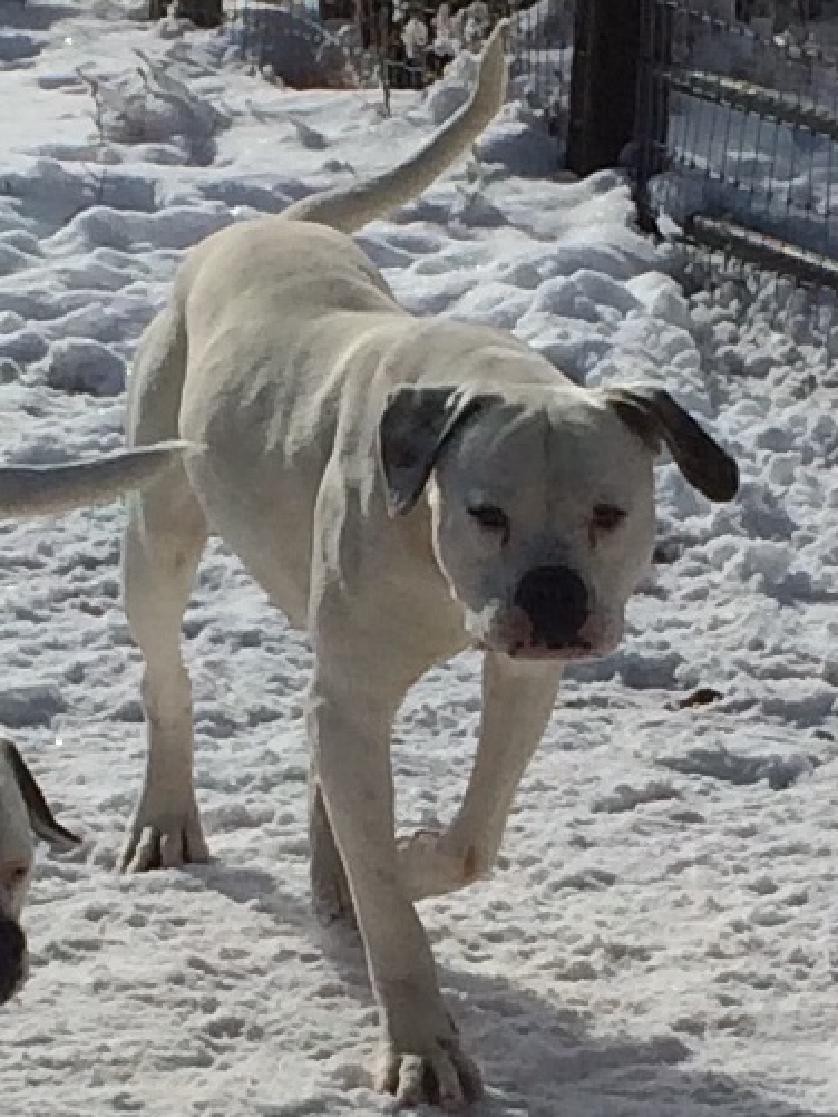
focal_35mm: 30
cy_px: 558
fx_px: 968
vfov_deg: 60.0
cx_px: 419
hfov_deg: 46.8
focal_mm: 4.12
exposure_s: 1/10309
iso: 40
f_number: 2.2
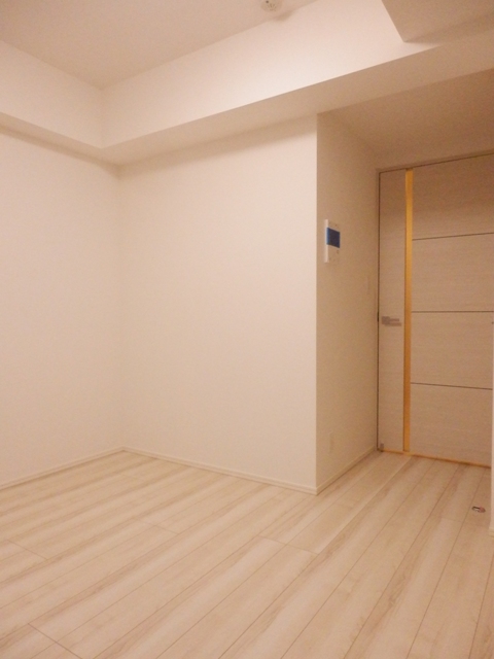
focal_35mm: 24
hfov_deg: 56.8
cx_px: 247
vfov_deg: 71.6
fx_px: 457
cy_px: 330
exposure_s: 1/250
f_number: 3
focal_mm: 4.2
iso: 1600
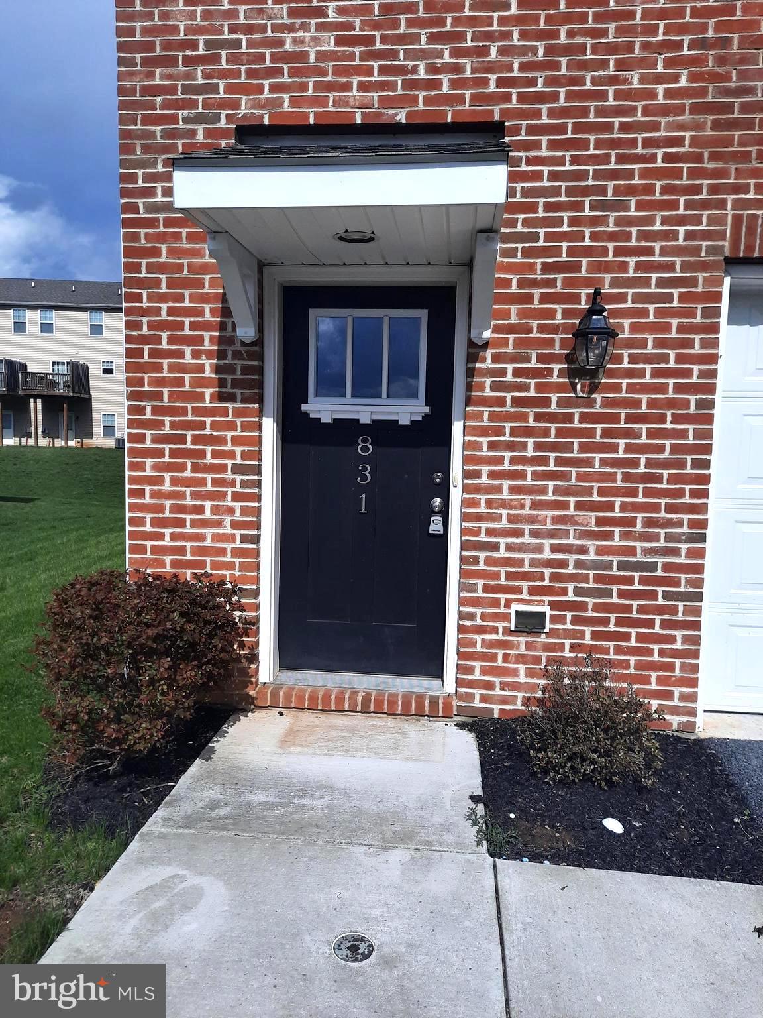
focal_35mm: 25
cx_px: 382
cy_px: 509
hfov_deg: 54.9
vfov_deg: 69.4
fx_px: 735
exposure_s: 1/3003
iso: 32
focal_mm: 4.6
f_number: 2
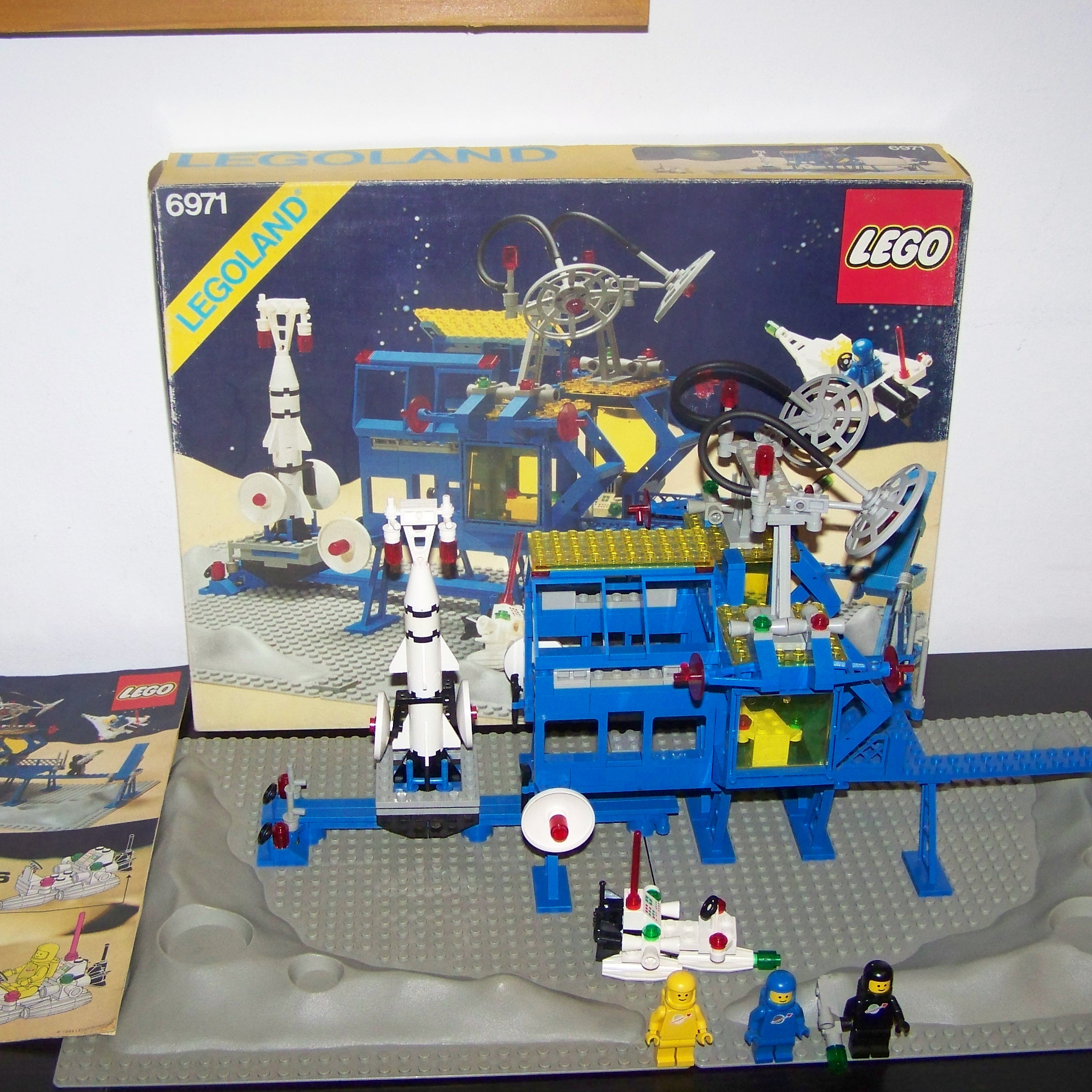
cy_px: 526
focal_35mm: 47
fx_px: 1677
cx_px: 511
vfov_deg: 36.1
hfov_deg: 36.0
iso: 200
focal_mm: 6.3
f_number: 2.8
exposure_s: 1/30
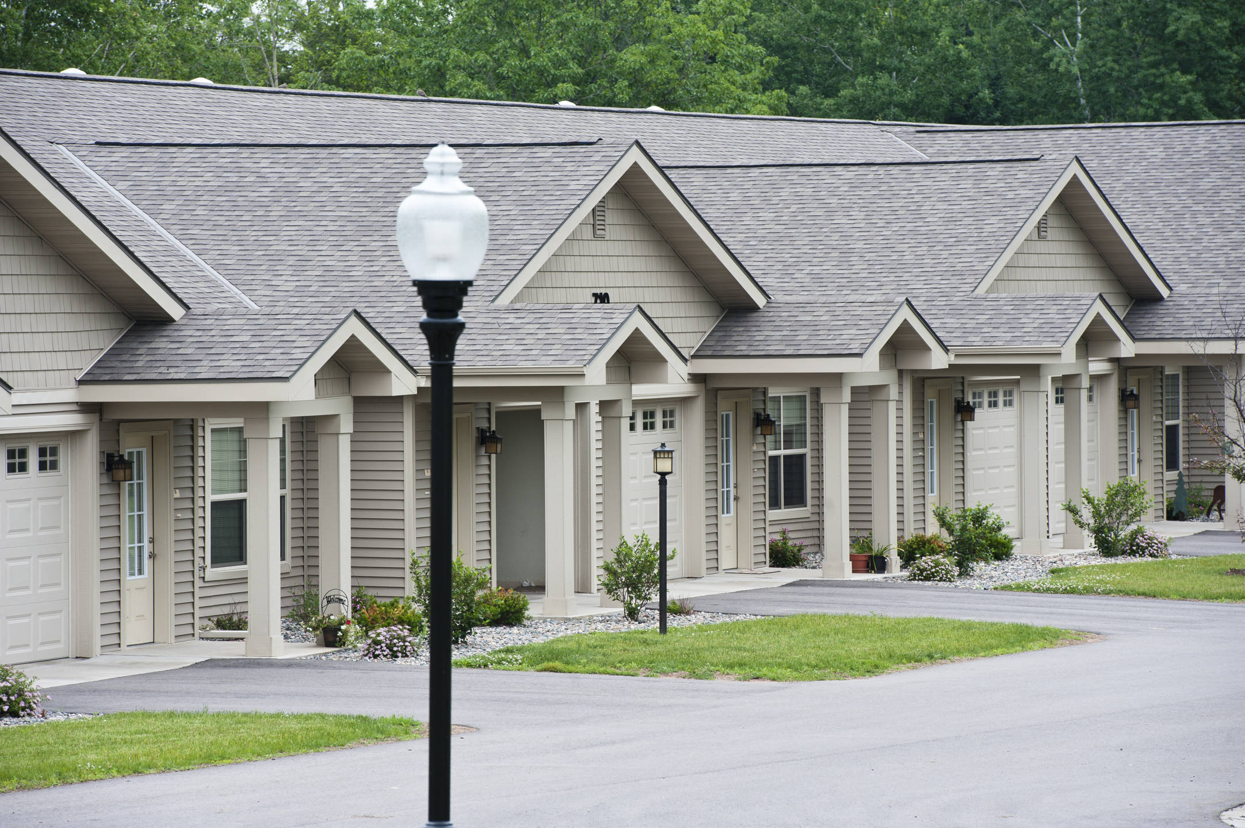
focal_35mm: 200
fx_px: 6912
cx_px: 622
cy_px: 414
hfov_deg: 10.3
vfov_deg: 6.9
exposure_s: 1/160
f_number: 9
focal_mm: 200
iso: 200
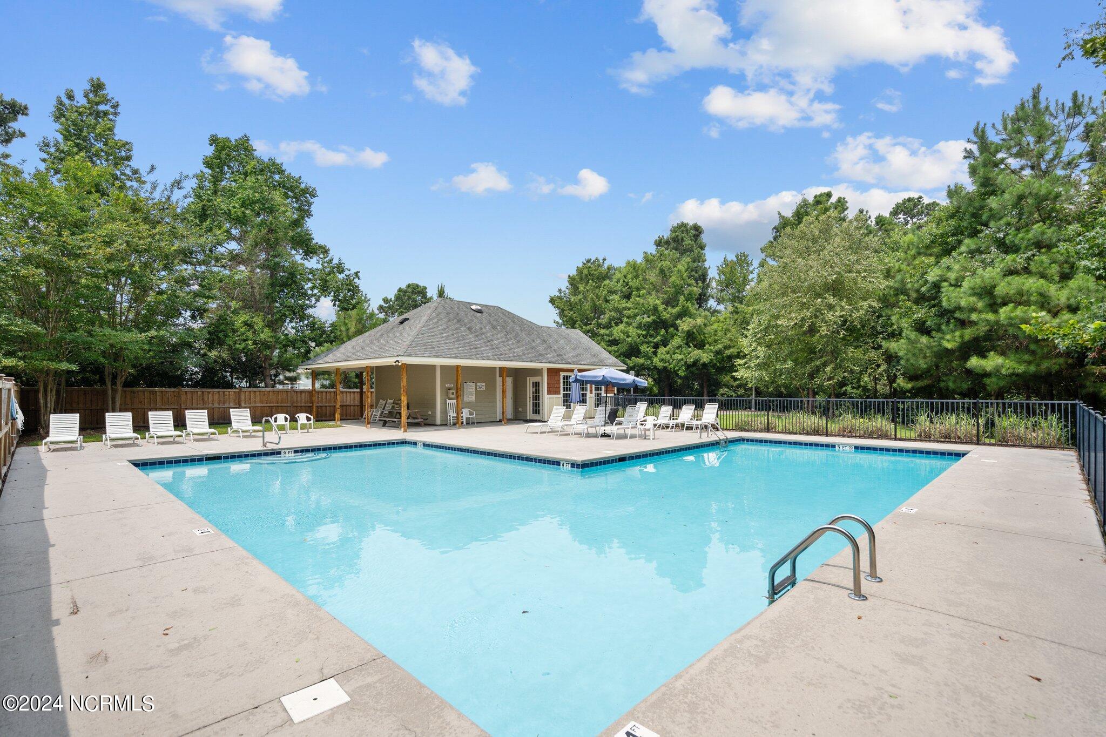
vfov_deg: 73.7
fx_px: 491
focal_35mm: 16
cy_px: 368
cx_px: 553
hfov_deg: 96.7
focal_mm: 16
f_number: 4
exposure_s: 1/2500
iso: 250
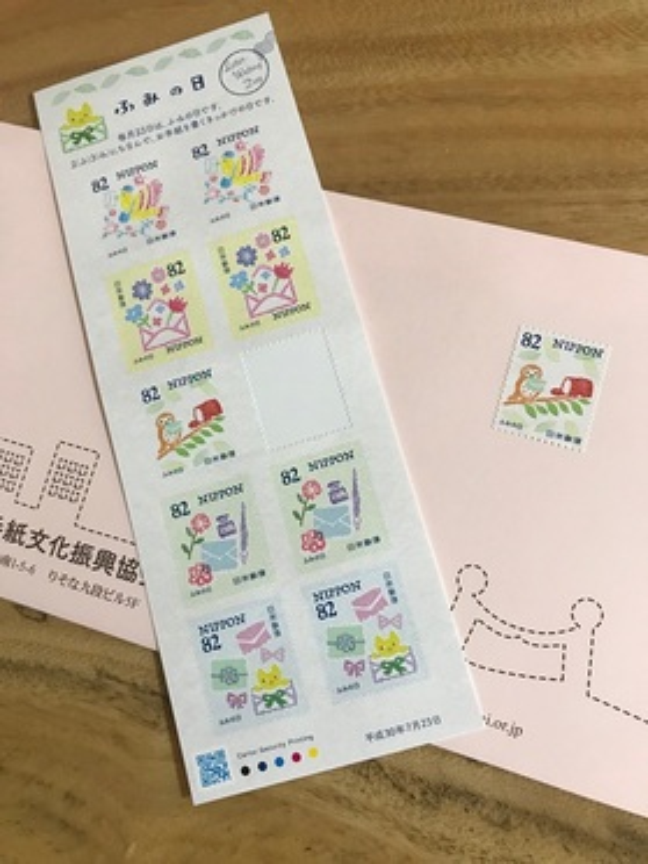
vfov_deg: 63.4
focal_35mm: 28
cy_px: 432
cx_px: 324
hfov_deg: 49.7
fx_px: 699
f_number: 1.8
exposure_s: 1/17
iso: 50
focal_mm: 3.99
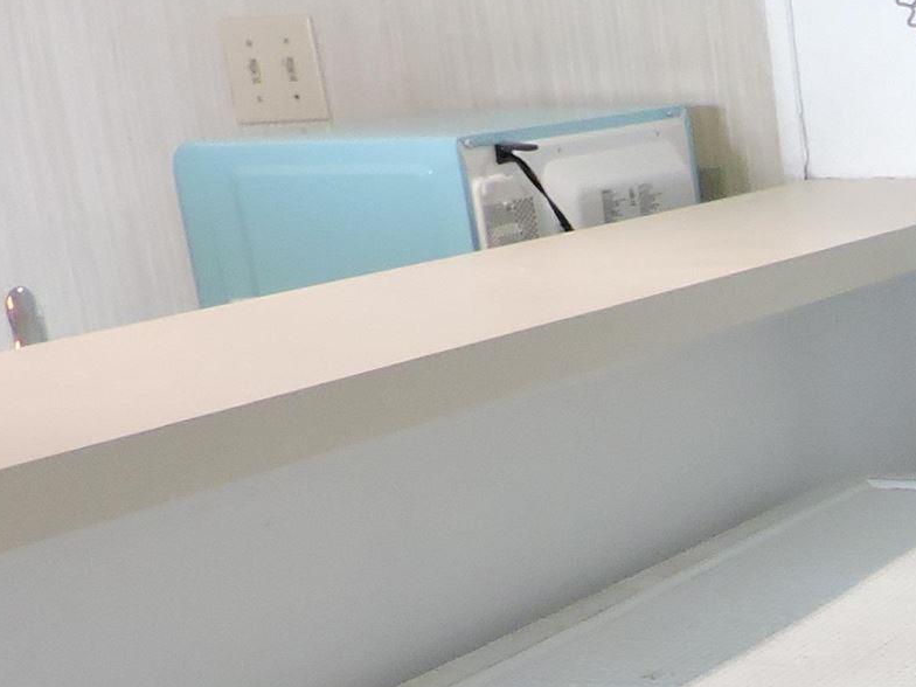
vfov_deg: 15.2
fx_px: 2487
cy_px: 828
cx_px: 1578
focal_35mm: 94
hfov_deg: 17.5
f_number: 3
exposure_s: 1/20
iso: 400
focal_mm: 4.3
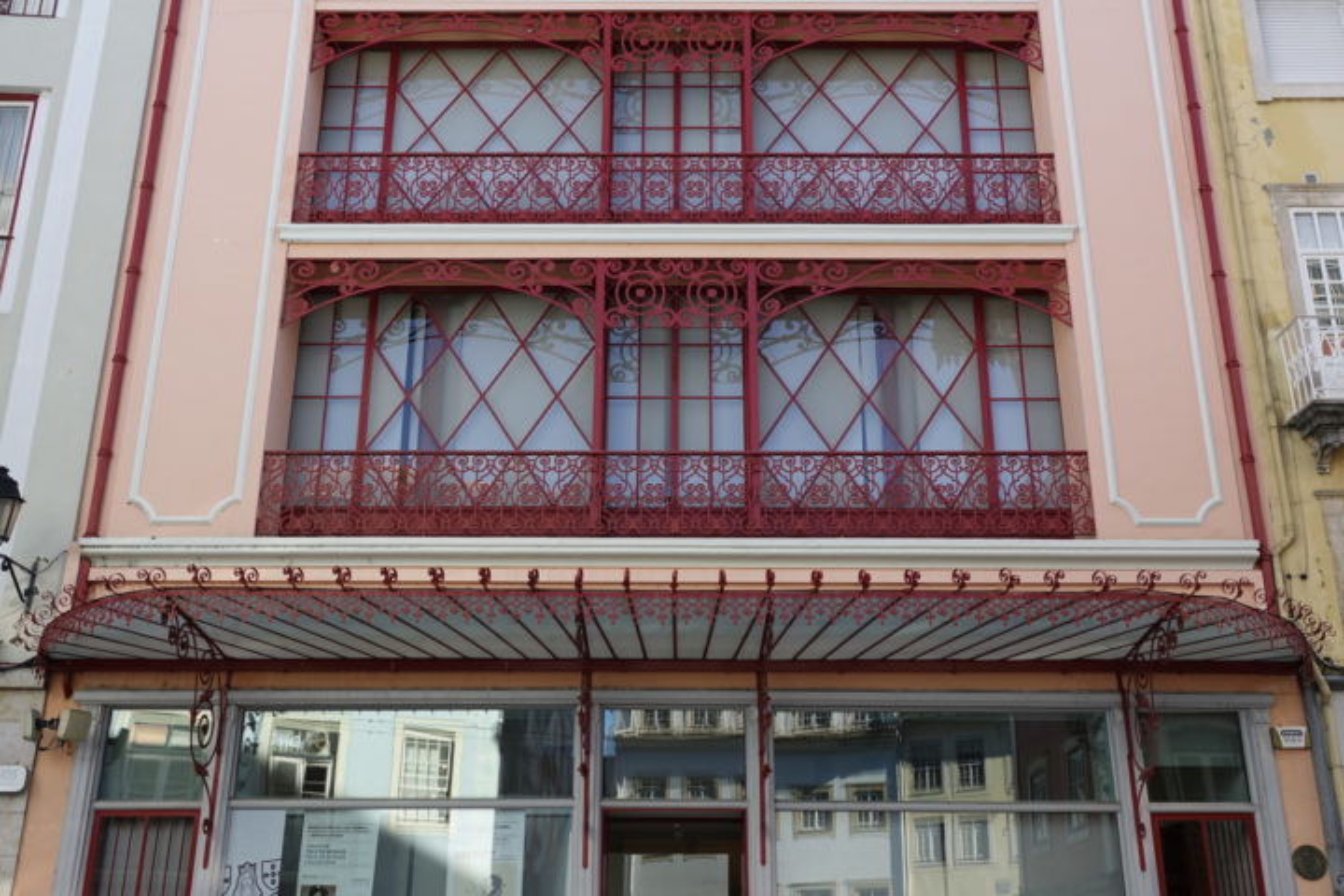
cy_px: 448
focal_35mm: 35
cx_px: 672
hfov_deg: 54.4
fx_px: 1307
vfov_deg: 37.9
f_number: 3.5
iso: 100
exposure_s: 1/250
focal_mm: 12.96
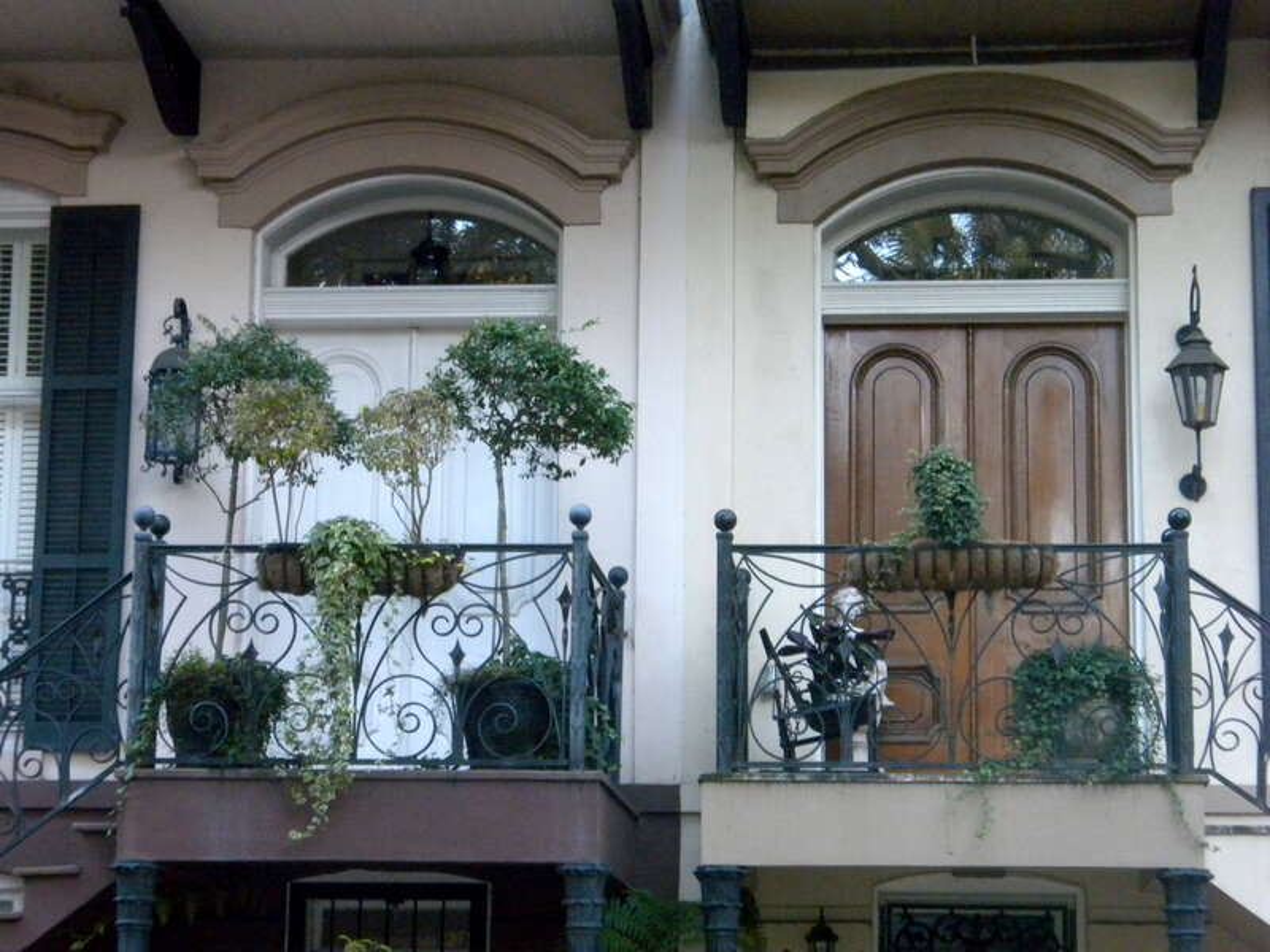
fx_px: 3119
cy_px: 476
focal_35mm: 85
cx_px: 635
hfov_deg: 23.0
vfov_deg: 17.4
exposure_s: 1/39.2
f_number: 5.1
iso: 488
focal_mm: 15
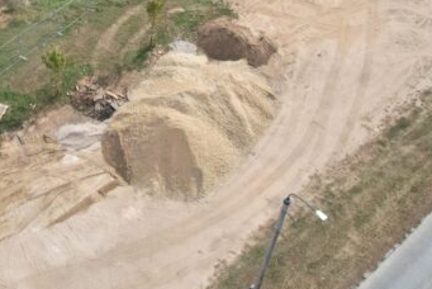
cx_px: 57
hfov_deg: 29.4
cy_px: -60
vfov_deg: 19.4
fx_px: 793
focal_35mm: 66
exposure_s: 1/1000
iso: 100
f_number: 2.8
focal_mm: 8.38
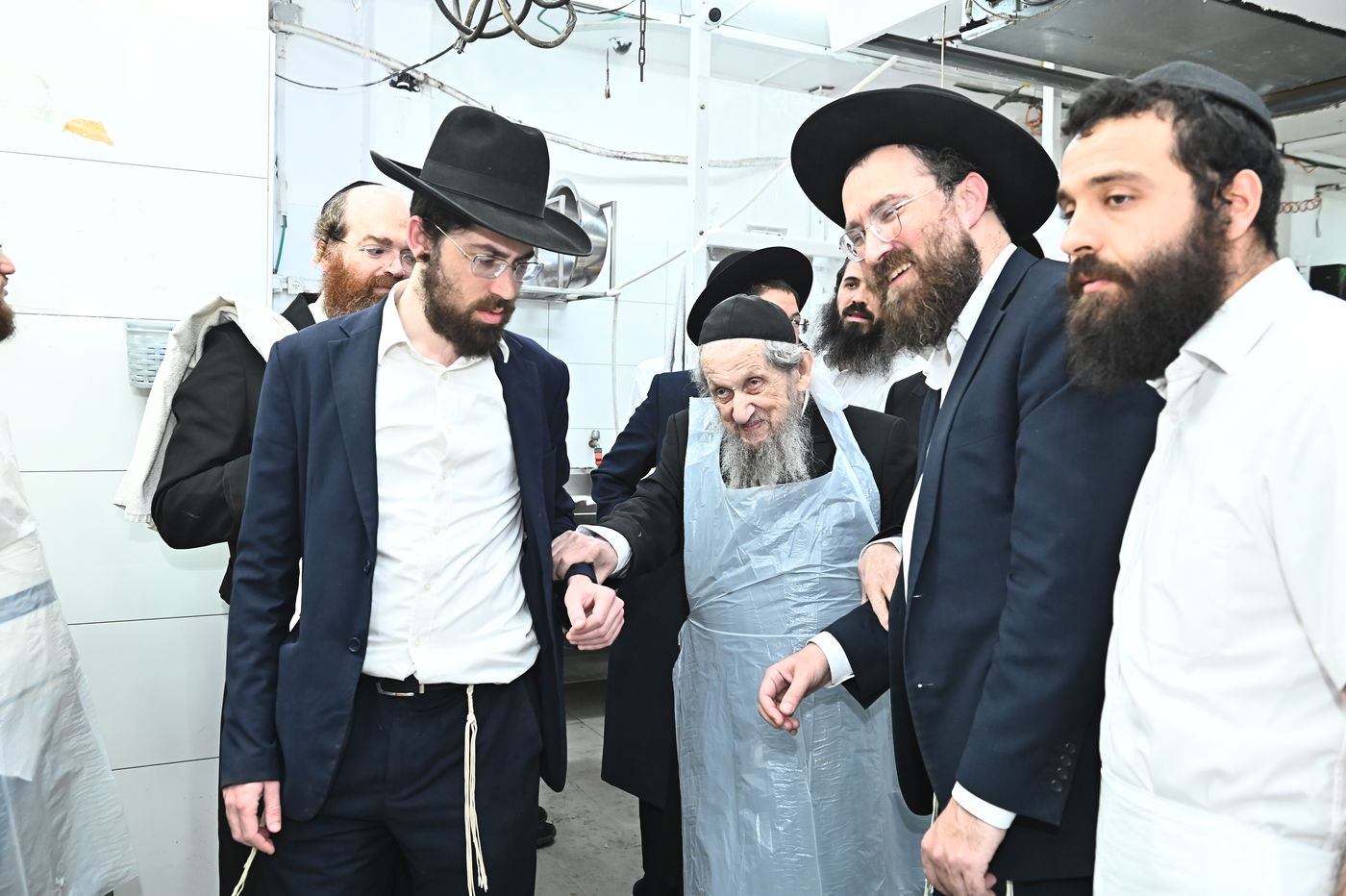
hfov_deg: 63.7
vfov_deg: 44.9
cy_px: 448
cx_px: 673
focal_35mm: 29
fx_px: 1084
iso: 2500
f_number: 5
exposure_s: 1/200
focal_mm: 29
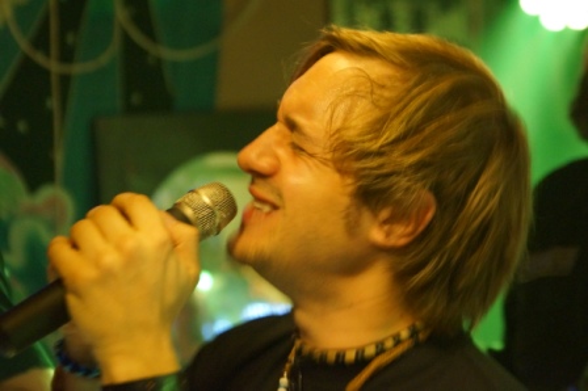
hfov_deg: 12.5
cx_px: 294
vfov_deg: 8.3
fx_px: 2693
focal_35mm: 165
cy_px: 196
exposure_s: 1/15
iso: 3200
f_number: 5.6
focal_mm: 110
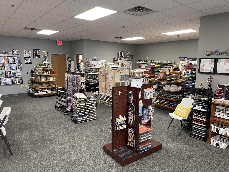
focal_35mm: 26
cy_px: 86
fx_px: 172
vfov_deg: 53.1
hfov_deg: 67.3
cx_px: 114
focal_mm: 4.2
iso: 200
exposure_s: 1/60
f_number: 1.6
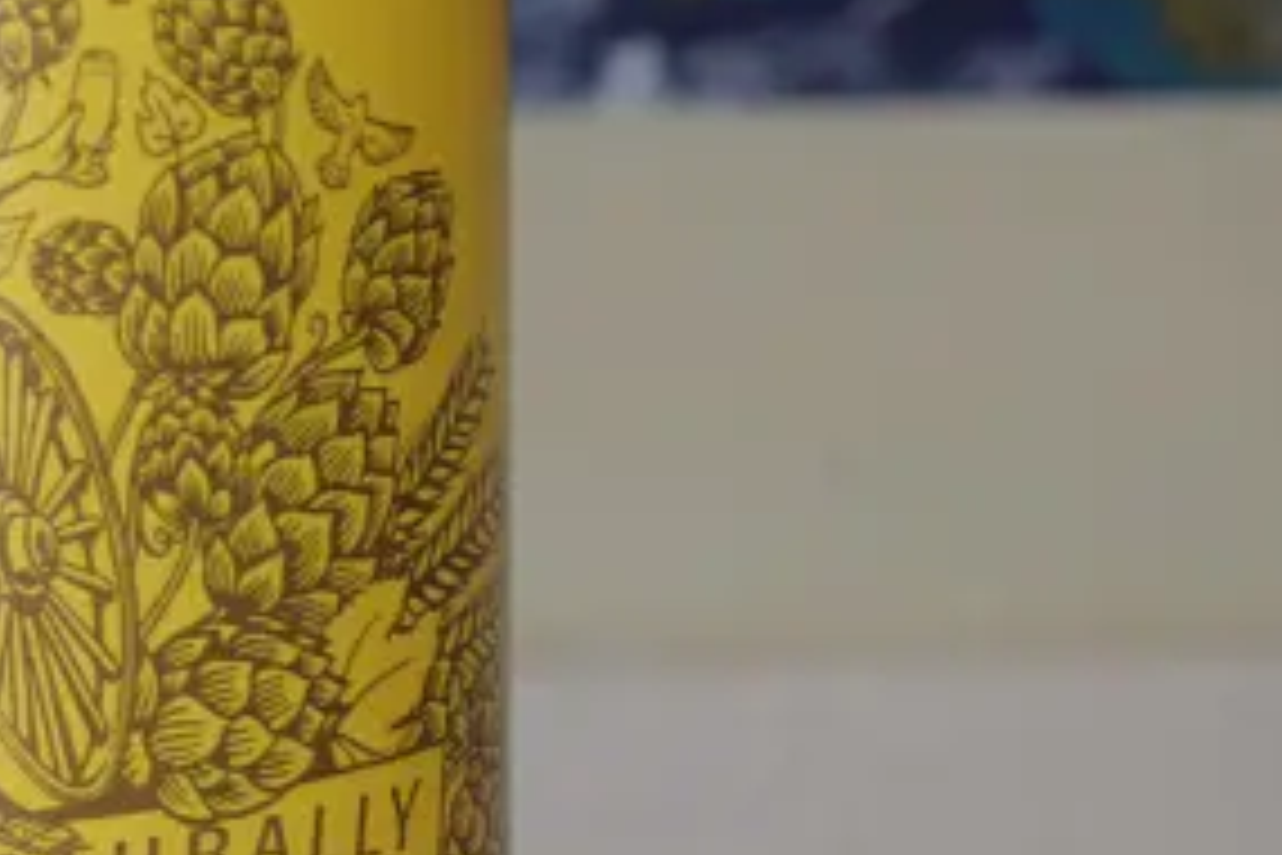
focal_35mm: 280
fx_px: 9970
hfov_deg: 7.2
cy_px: 682
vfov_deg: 4.9
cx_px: -634
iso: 450
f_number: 5.6
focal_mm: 52
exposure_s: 1/60
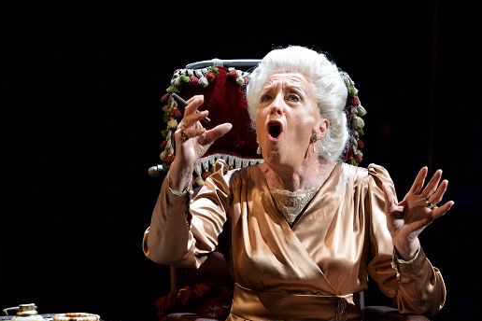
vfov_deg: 5.5
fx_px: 3374
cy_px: 194
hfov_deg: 8.2
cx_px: 283
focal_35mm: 252
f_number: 6.3
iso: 2500
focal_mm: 200
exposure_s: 1/160
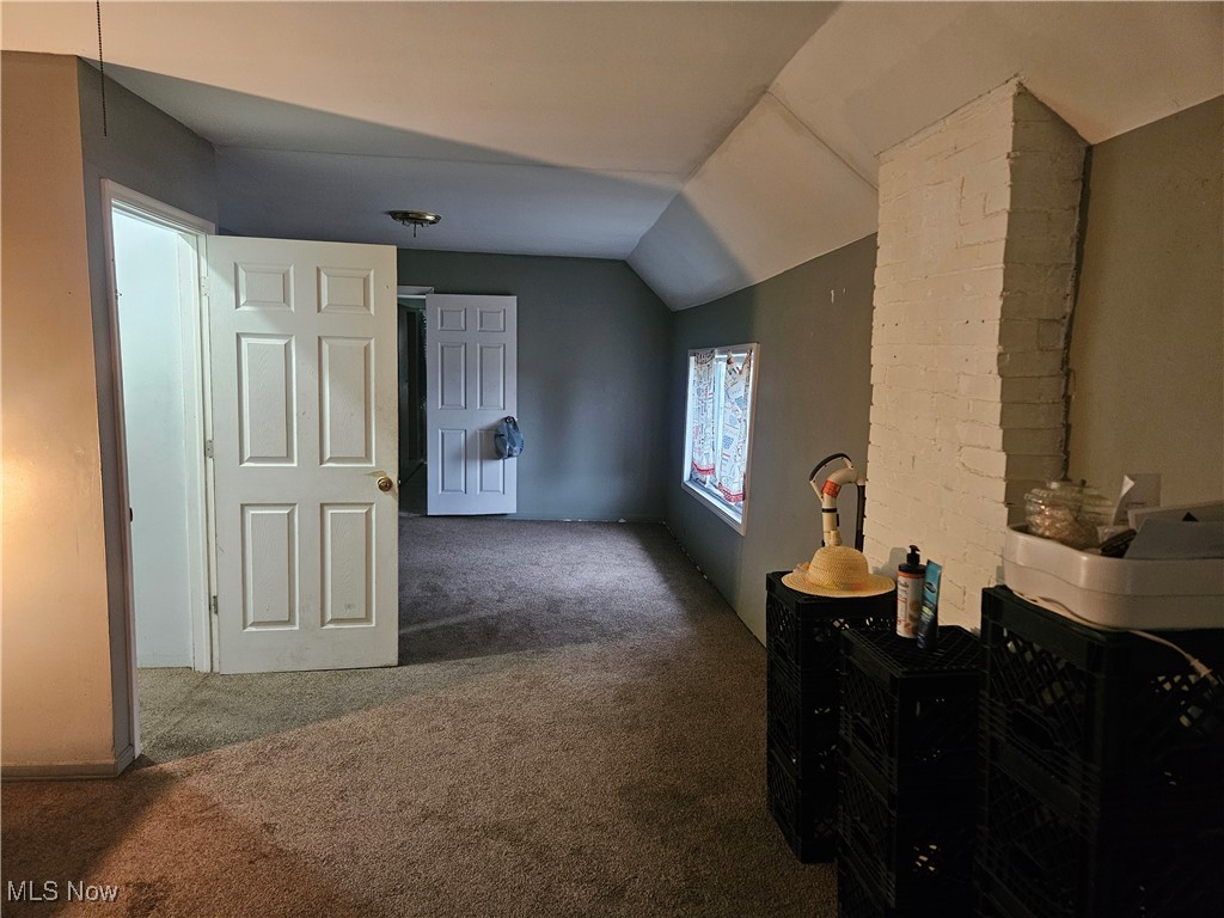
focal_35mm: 23
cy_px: 459
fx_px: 813
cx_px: 612
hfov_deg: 73.9
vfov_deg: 58.9
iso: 640
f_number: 1.8
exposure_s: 1/30
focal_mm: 5.4
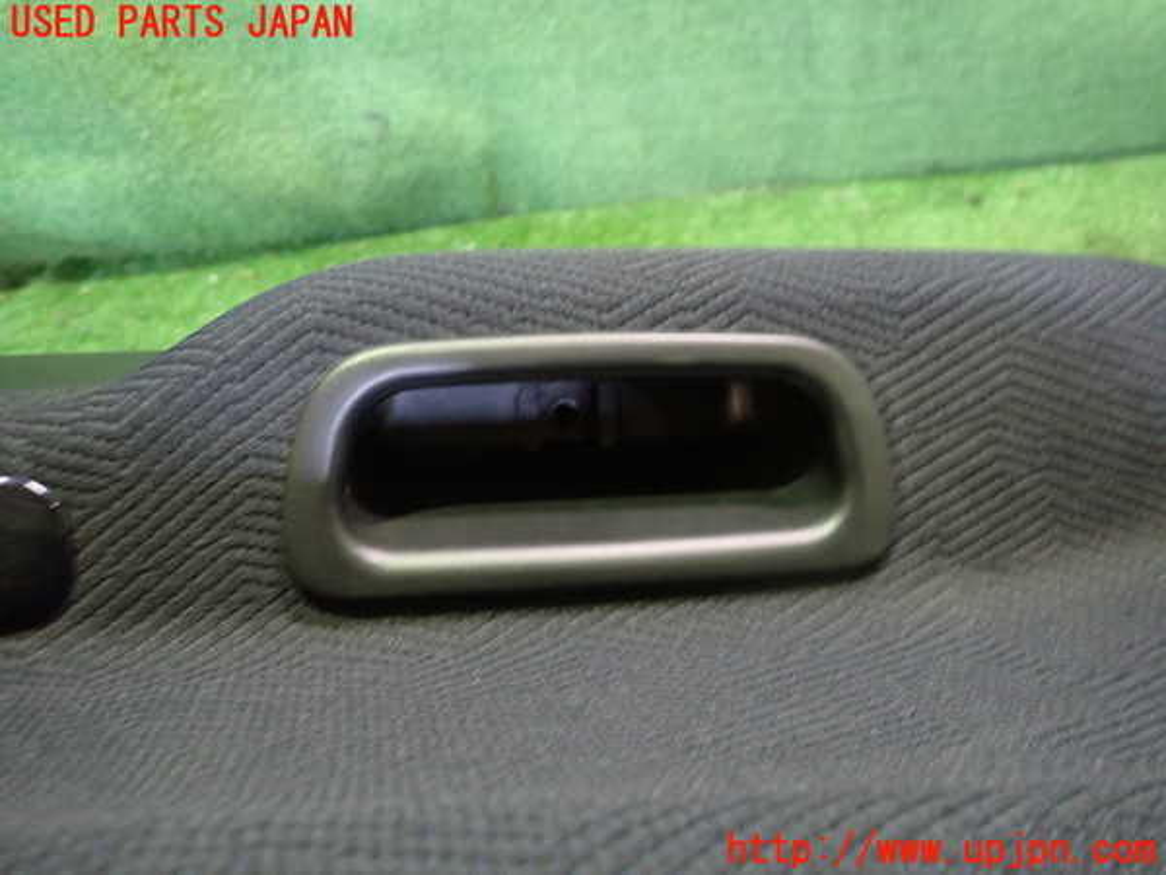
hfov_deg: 69.4
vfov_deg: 54.9
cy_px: 438
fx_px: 842
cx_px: 583
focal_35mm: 25
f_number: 2
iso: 800
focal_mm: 4.5
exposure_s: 1/20
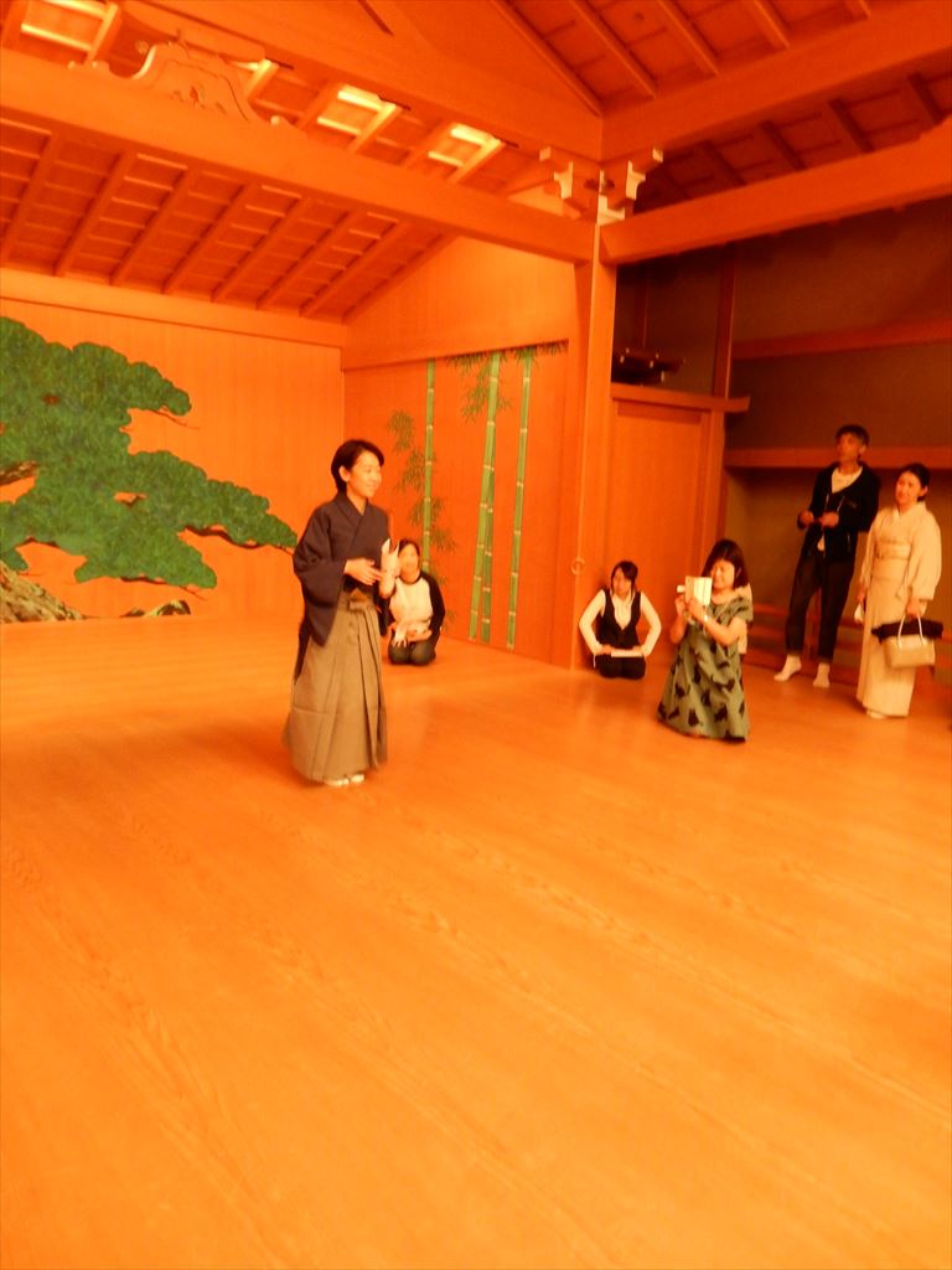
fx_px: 917
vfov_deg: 69.4
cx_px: 476
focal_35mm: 25
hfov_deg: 54.9
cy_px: 635
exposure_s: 1/13
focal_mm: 4.5
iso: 400
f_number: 3.7
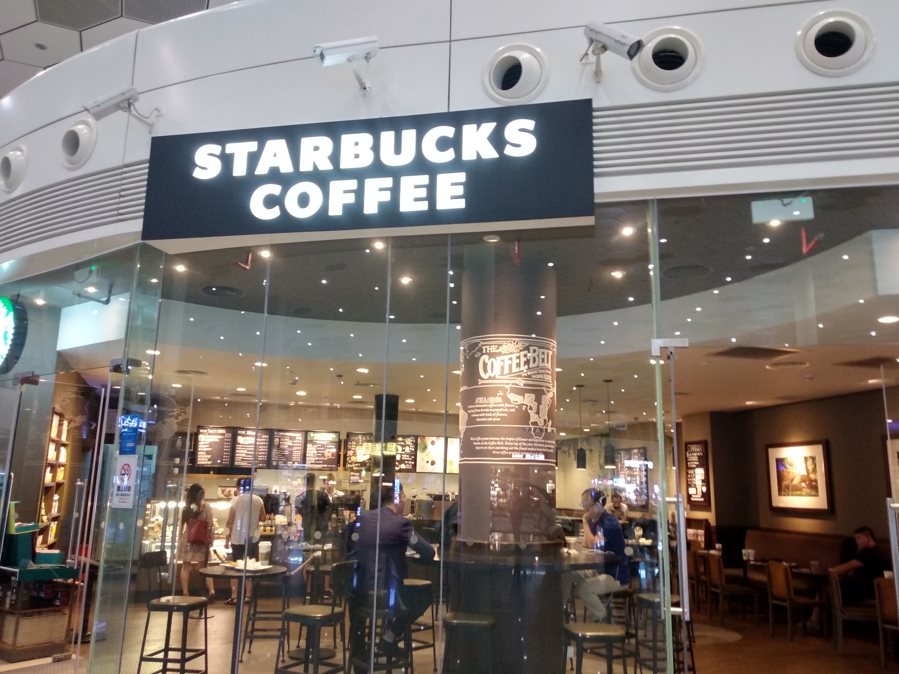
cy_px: 337
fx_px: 675
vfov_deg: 53.1
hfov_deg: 67.3
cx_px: 450
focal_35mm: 26
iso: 1250
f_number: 2.2
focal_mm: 3.81
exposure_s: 1/25
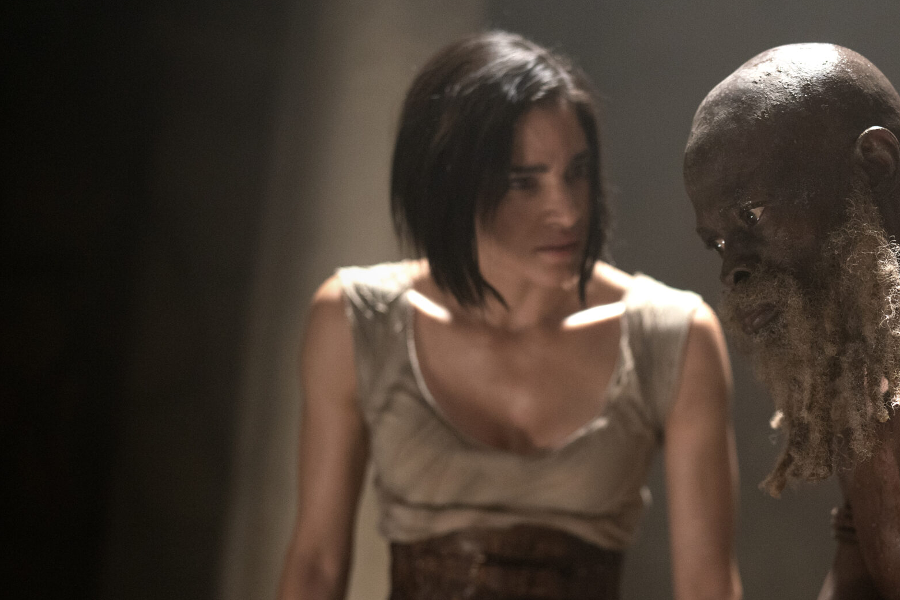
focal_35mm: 82
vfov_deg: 16.5
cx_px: 728
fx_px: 2050
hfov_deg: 24.3
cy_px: 470
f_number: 1.4
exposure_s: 1/400
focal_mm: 50
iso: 1600
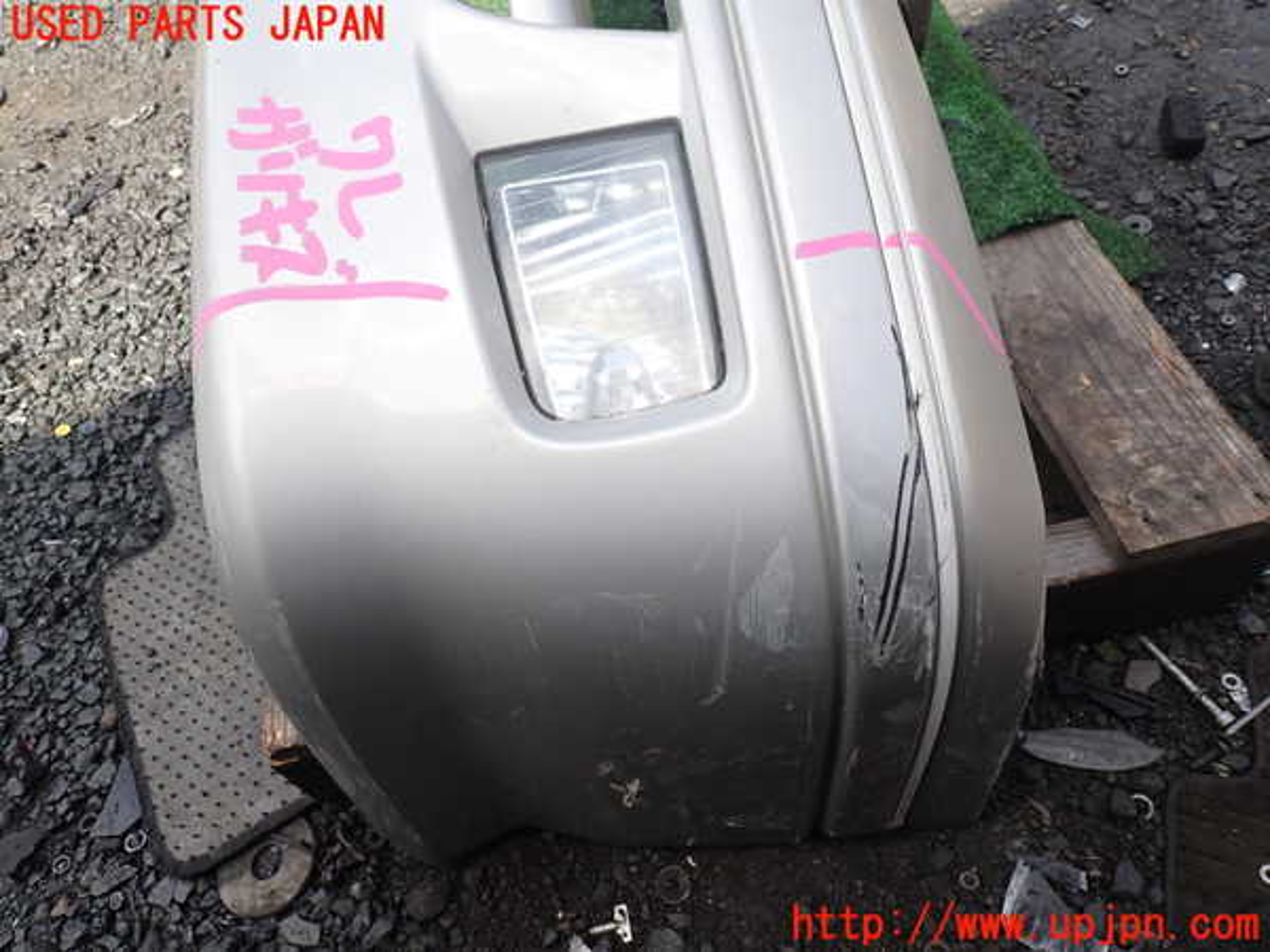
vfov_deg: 54.9
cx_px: 635
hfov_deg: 69.4
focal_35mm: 25
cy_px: 476
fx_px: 917
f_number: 2.8
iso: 100
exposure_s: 1/500
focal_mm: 4.5
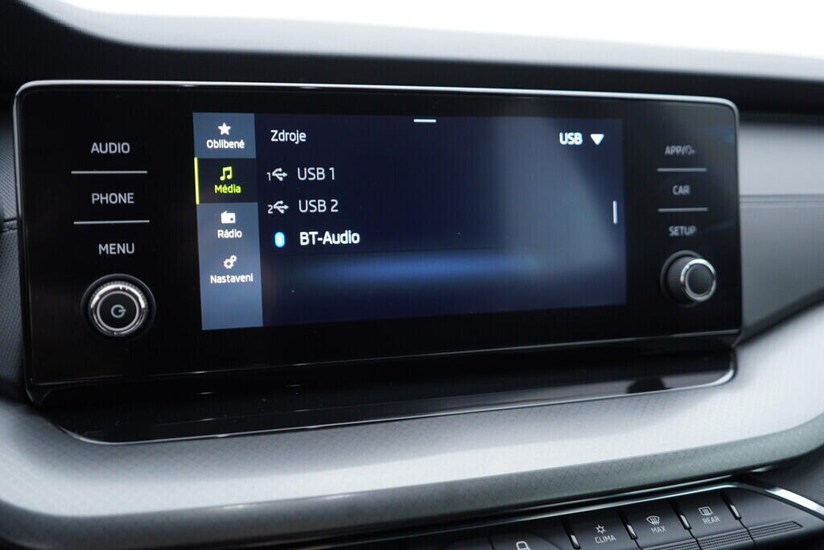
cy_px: 275
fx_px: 824
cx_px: 412
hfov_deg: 53.1
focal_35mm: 36
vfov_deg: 36.9
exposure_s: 1/40
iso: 160
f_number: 2.8
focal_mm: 24
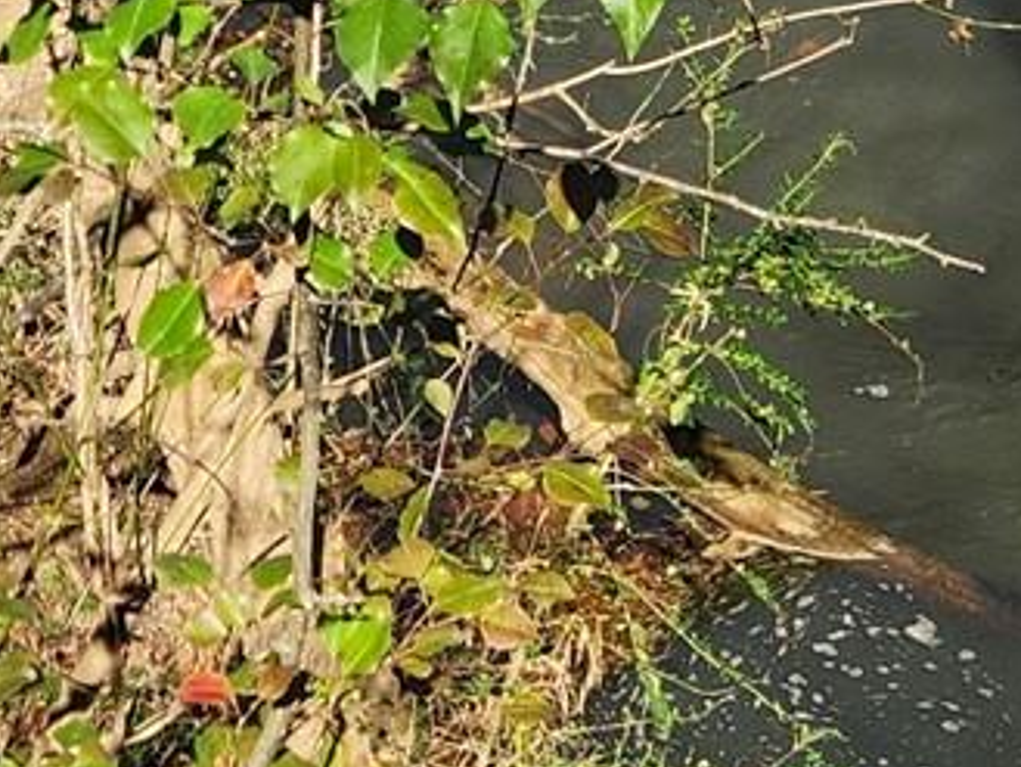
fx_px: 4219
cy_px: -1137
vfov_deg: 9.2
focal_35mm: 143
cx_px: 540
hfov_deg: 13.8
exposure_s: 1/765
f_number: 1.8
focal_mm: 5.4
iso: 20
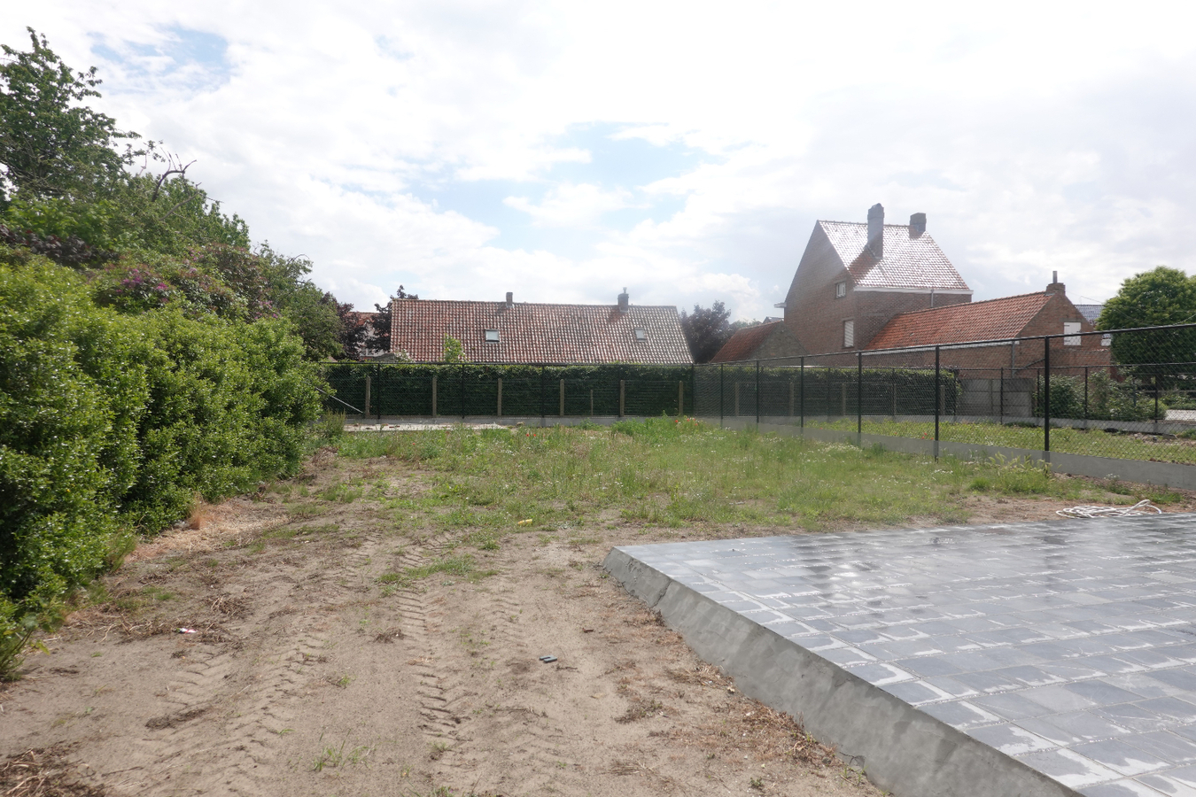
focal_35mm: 24
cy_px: 398
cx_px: 598
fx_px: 797
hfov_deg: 73.7
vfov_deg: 53.1
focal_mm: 9
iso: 125
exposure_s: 1/1000
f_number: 3.5
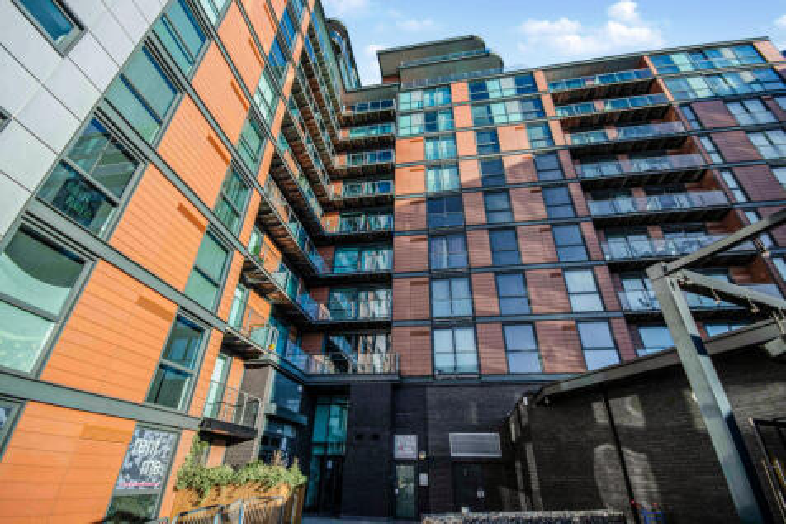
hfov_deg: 100.4
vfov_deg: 77.3
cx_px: 393
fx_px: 327
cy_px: 262
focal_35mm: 15
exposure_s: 1/500
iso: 640
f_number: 7.1
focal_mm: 10
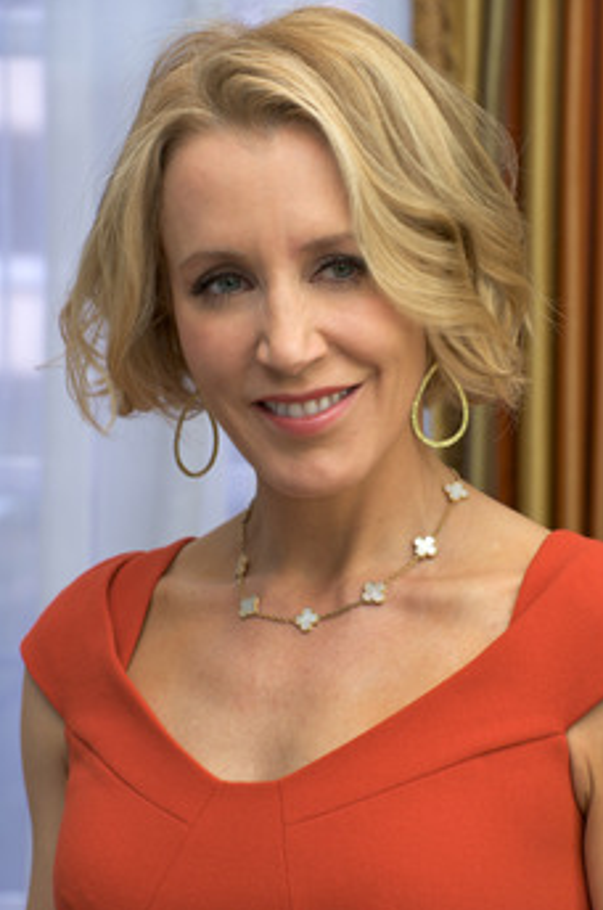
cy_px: 484
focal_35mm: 128
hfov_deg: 10.7
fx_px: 3229
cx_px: 348
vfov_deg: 16.0
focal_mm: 110
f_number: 8
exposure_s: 1/60
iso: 400
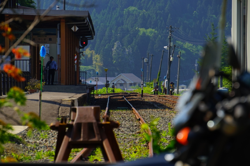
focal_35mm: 300
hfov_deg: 6.9
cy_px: 83
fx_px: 2083
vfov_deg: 4.6
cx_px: 125
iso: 100
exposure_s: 1/400
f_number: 9
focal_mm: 200
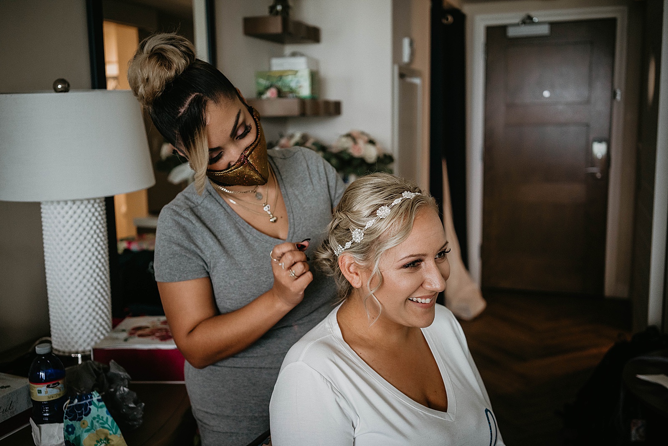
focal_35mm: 35
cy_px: 223
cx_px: 334
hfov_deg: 54.4
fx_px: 649
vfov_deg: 37.9
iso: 1600
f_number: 2.8
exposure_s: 1/250
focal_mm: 35
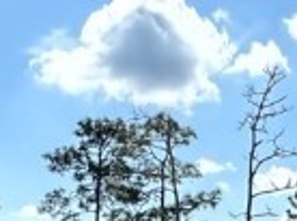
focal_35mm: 104
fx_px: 891
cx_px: 256
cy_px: 481
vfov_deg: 12.1
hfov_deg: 18.7
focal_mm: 2.22
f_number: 2.2
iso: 40
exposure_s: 1/1477
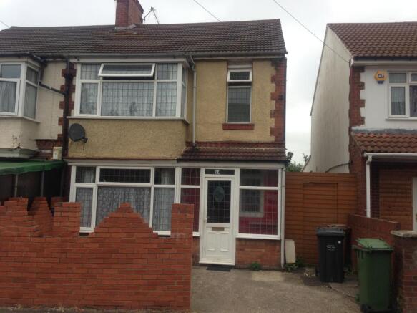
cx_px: 208
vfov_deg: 42.9
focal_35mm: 33
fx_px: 397
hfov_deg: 55.4
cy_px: 156
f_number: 2.4
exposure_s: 1/686
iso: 50
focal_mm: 4.13
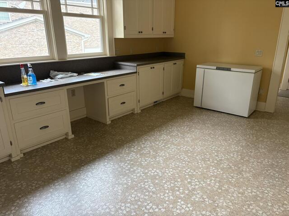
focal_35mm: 26
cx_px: 144
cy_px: 108
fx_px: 217
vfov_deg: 53.1
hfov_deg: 67.3
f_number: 1.6
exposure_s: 1/60
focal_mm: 5.96
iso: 125
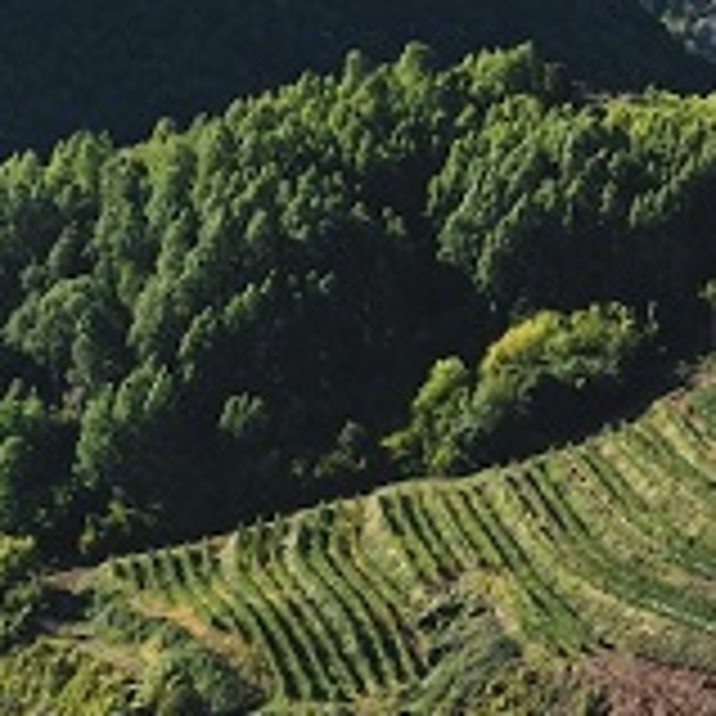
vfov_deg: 11.3
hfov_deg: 10.3
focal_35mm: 154
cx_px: 1545
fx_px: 3604
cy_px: 95
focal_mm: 24
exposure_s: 1/1250
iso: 500
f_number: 7.1
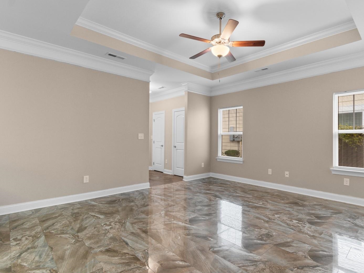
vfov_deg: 71.6
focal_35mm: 18
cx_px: 200
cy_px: 132
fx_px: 189
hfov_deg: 87.5
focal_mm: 11
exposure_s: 1/2
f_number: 4.8
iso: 100
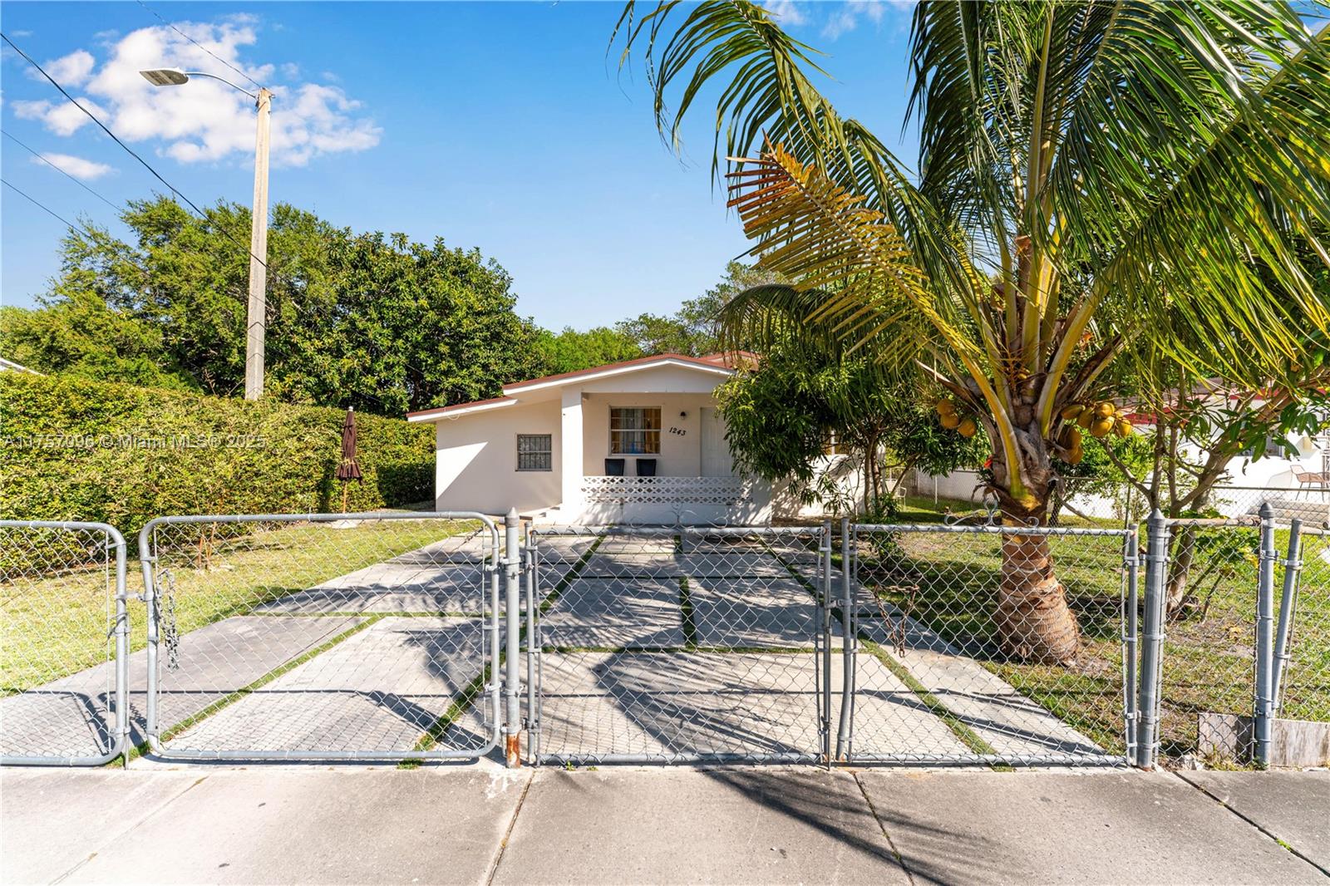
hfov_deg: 101.9
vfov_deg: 78.8
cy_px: 443
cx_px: 665
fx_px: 539
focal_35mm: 15
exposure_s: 1/500
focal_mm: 14.6
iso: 320
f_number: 9
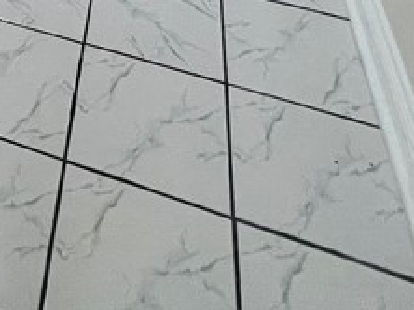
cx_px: -117
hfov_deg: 27.2
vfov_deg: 15.5
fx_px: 717
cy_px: -403
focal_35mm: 60
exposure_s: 1/120
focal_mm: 1.57
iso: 80
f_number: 1.8
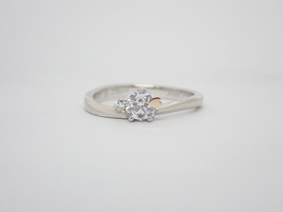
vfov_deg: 18.0
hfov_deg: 23.8
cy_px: 106
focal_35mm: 82
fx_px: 670
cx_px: 142
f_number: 4.3
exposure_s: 1/125
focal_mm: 14.62
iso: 200
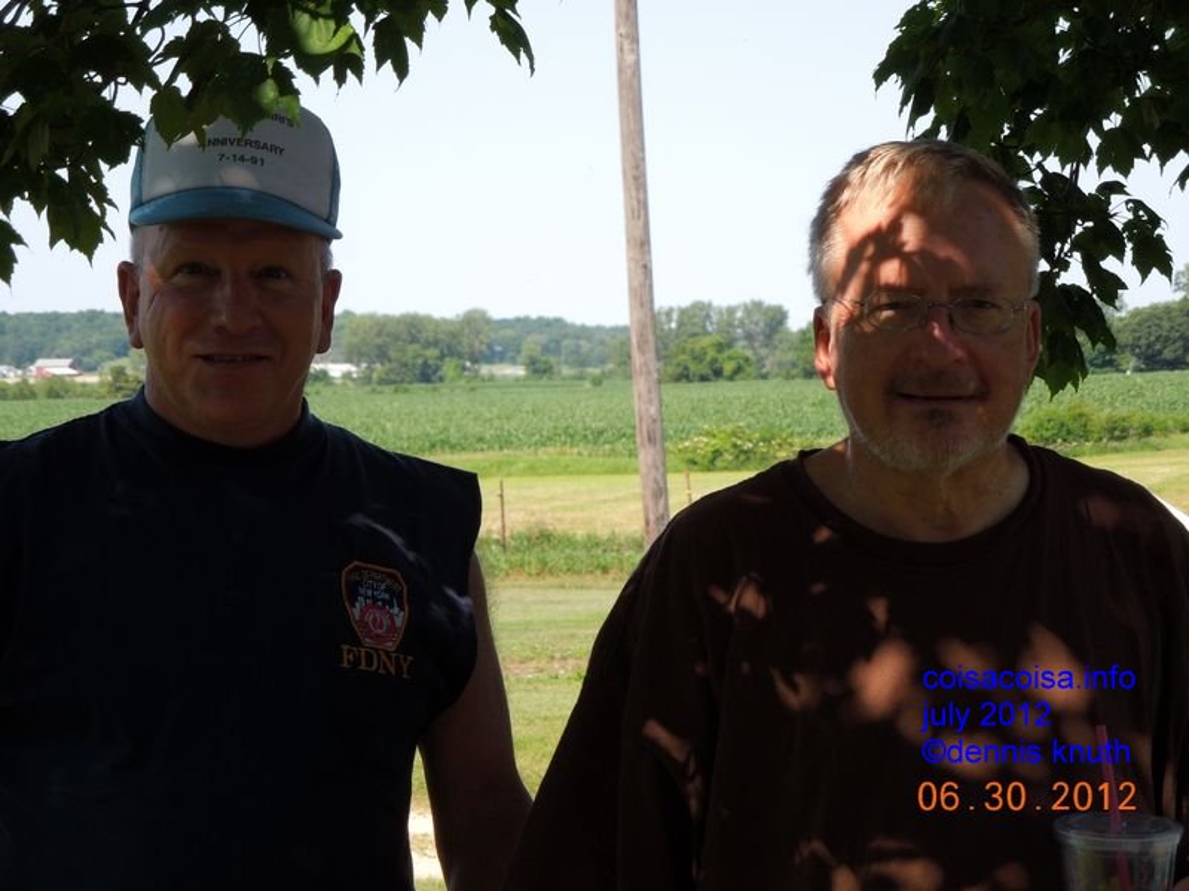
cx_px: 594
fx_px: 4087
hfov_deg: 16.6
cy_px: 446
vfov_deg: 12.5
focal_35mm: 119
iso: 100
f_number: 4.8
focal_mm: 21.5
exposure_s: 1/250
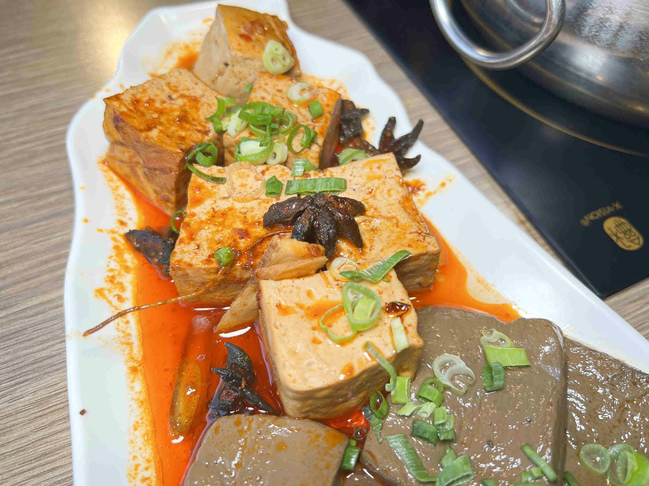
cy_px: 243
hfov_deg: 67.3
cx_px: 324
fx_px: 487
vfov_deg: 53.1
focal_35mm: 26
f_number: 1.5
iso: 40
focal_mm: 5.7
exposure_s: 1/121
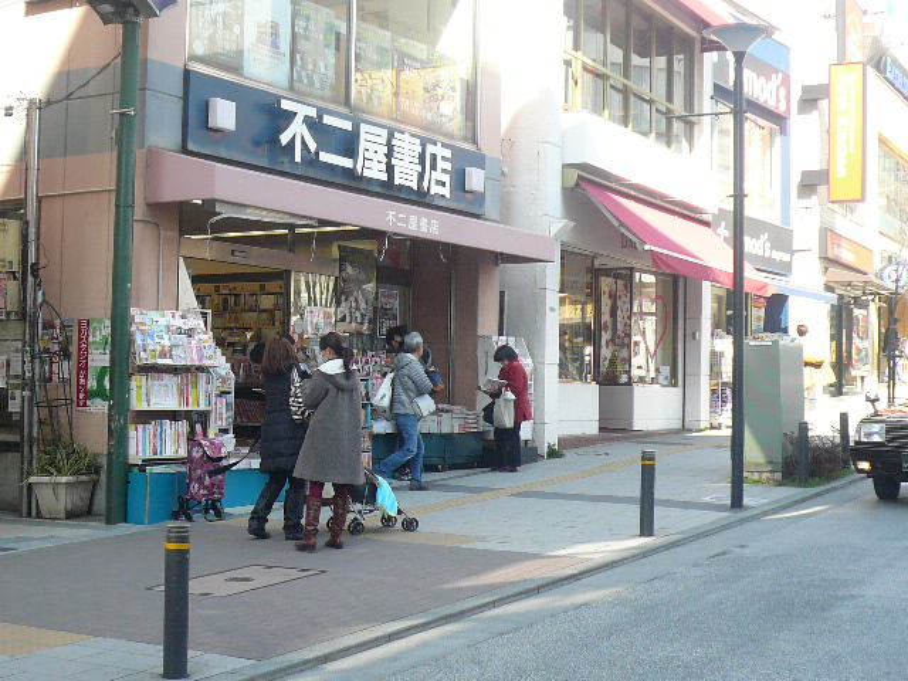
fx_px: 1469
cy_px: 340
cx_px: 454
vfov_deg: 26.1
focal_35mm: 56
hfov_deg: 34.3
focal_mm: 6.1
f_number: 3.1
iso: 100
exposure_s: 1/200
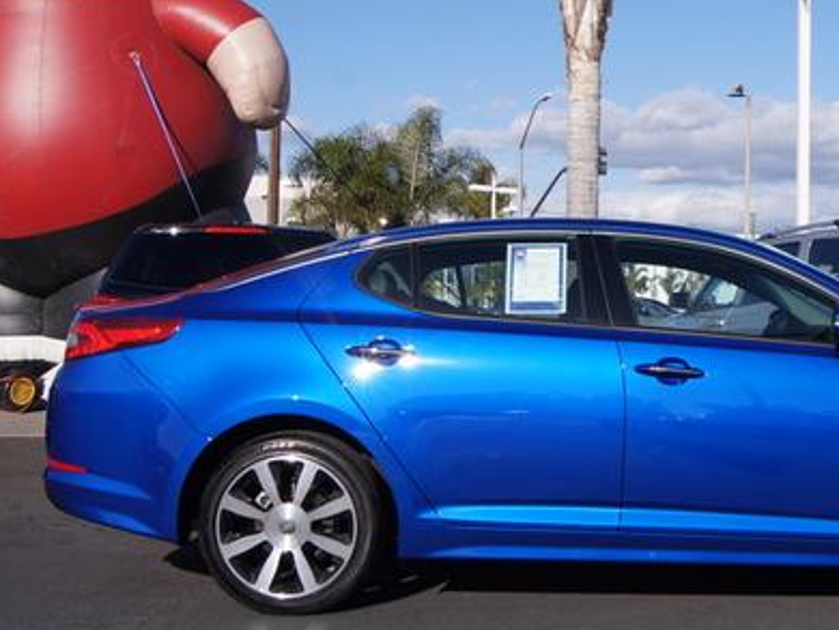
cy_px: 300
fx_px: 1261
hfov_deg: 35.8
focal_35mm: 52
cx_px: 650
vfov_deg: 28.1
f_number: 11
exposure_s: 1/640
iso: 400
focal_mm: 22
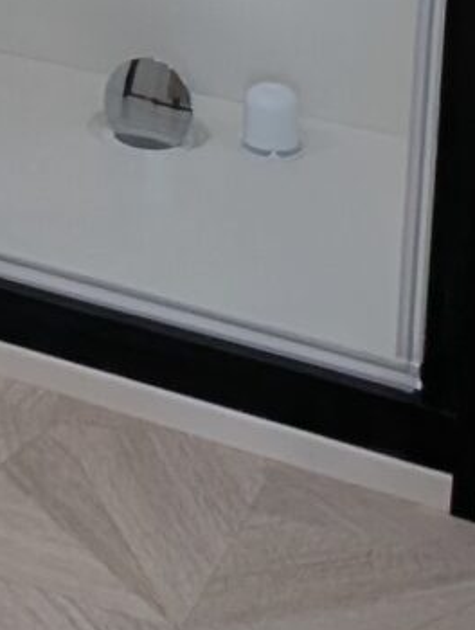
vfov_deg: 17.8
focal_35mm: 95
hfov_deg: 14.1
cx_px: -345
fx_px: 1732
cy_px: -387
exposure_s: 1/77.1
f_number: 2.2
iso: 127
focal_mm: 1.95
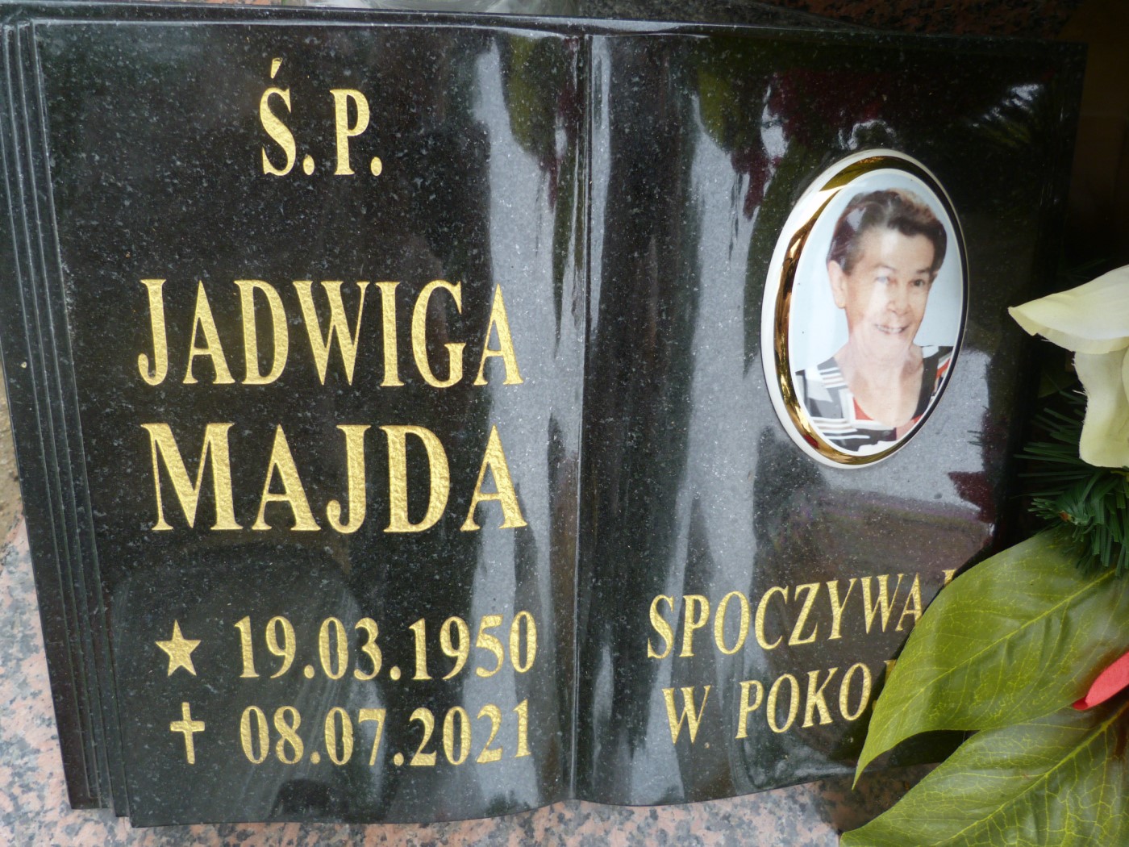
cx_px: 564
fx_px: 815
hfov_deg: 69.4
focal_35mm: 25
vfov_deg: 54.9
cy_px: 424
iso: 80
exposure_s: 1/125
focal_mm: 4.5
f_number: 2.8
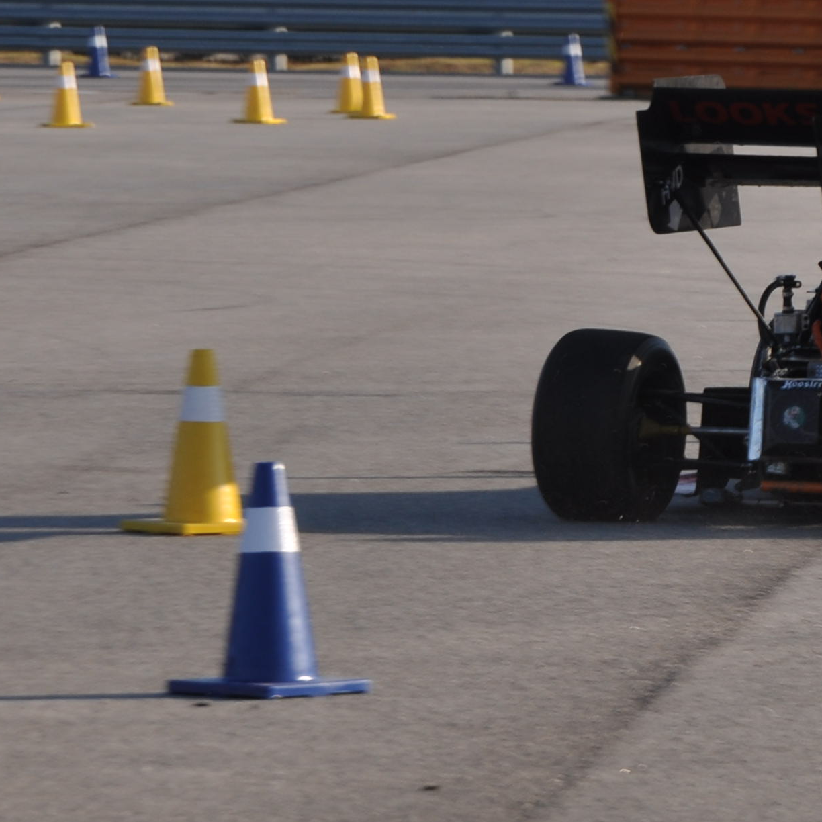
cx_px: 1110
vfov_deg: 3.7
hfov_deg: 3.7
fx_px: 12586
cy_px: 267
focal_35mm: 468
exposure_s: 1/180
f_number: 11
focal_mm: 105
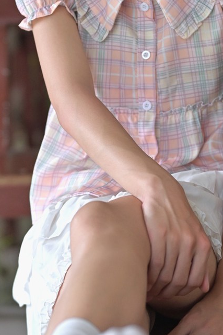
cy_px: 107
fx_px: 1497
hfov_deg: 8.5
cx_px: 131
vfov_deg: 12.7
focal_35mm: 161
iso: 640
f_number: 2.2
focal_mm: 50
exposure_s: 1/100
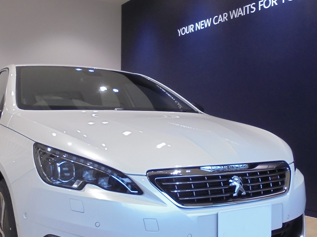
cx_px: 155
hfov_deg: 44.8
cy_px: 133
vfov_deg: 34.3
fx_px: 385
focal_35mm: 42
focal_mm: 4.6
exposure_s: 1/30
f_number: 3.5
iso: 160
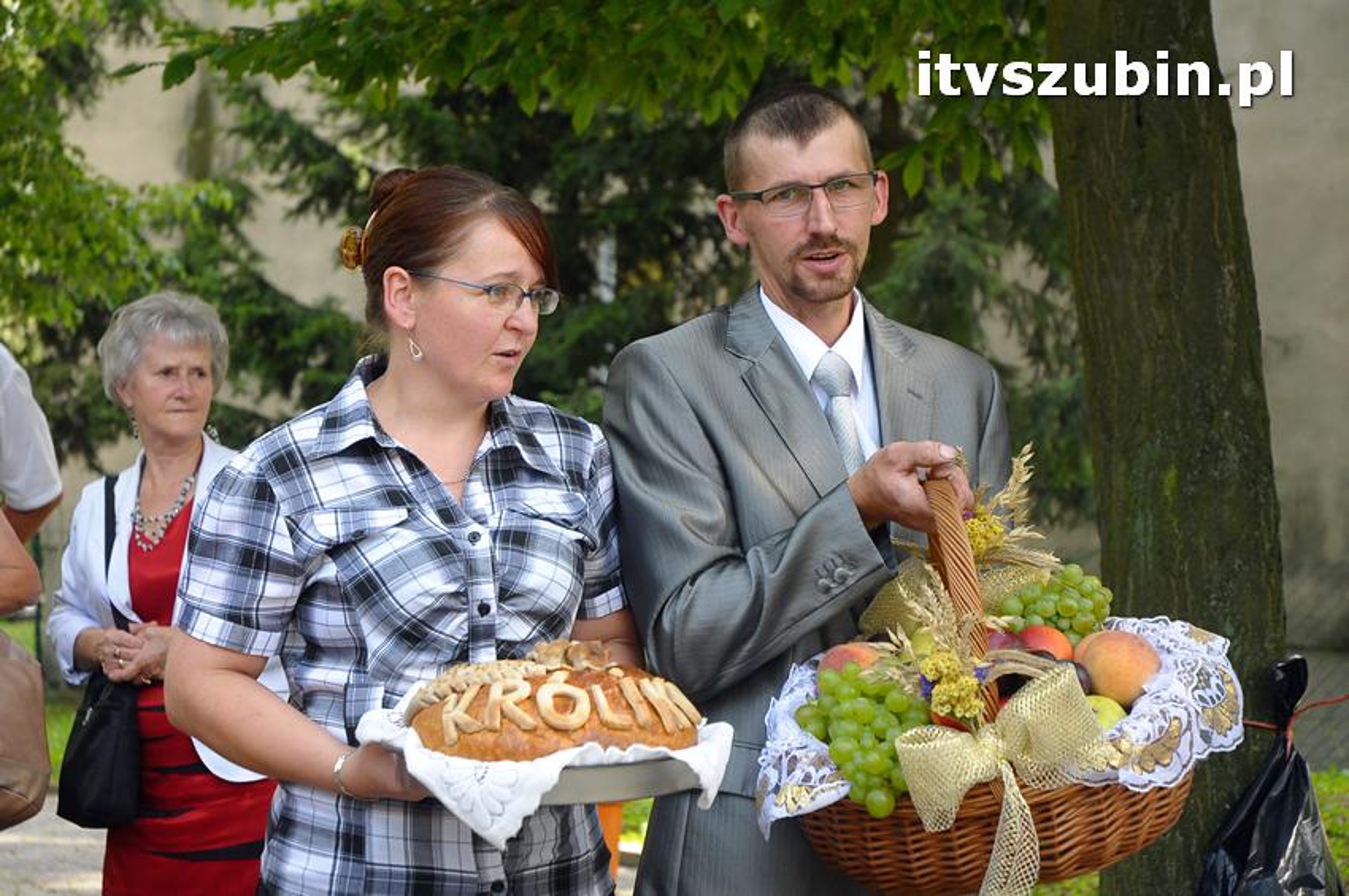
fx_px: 3369
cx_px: 674
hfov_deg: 22.6
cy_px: 448
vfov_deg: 15.2
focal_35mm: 90
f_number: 5
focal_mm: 60
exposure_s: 1/320
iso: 640
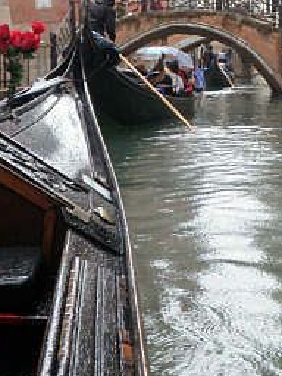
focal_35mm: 70
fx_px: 760
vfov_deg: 26.7
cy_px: 31
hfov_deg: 20.5
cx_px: 267
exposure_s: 1/40
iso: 50
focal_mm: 5
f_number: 3.5
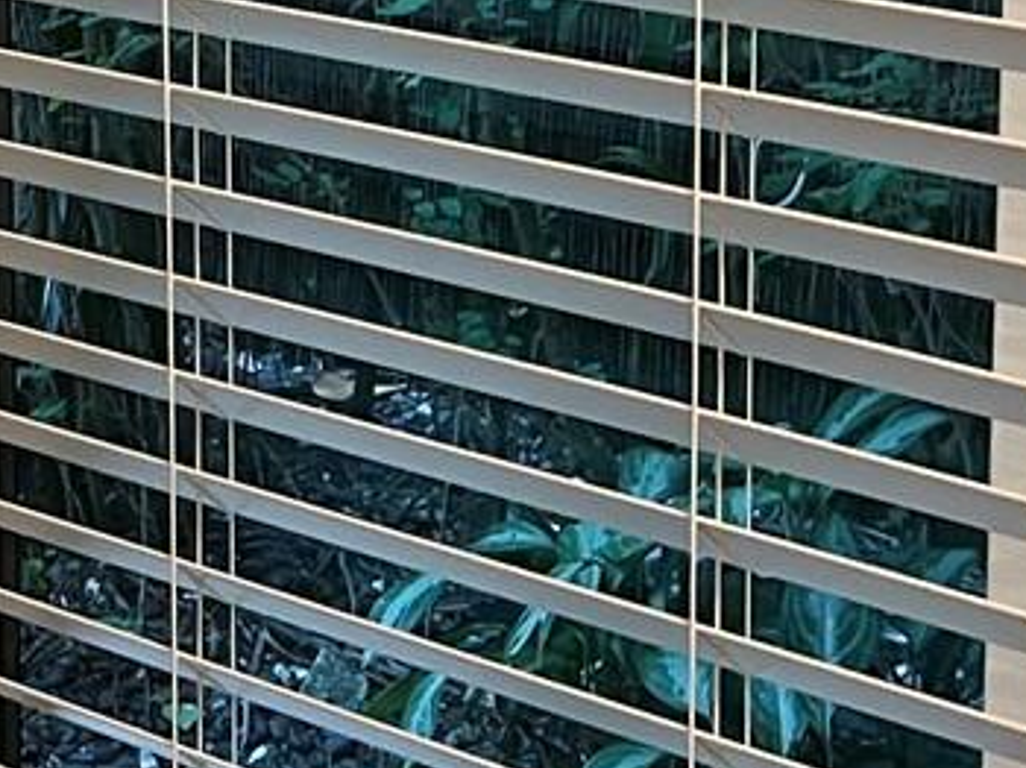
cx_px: -950
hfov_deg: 14.2
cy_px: -381
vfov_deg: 11.9
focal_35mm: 119
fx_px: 3525
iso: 125
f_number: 1.5
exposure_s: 1/60
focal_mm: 5.7
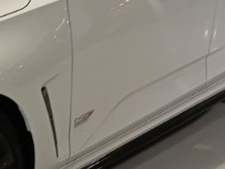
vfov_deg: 13.8
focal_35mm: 107
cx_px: -100
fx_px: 696
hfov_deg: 16.9
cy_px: 106
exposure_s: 1/33.3
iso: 236
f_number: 1.8
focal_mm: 3.98
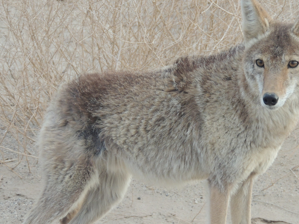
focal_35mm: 245
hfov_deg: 8.1
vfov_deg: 6.1
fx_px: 2116
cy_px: 102
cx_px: 180
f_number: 4.6
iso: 400
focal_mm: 35.6
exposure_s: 1/100
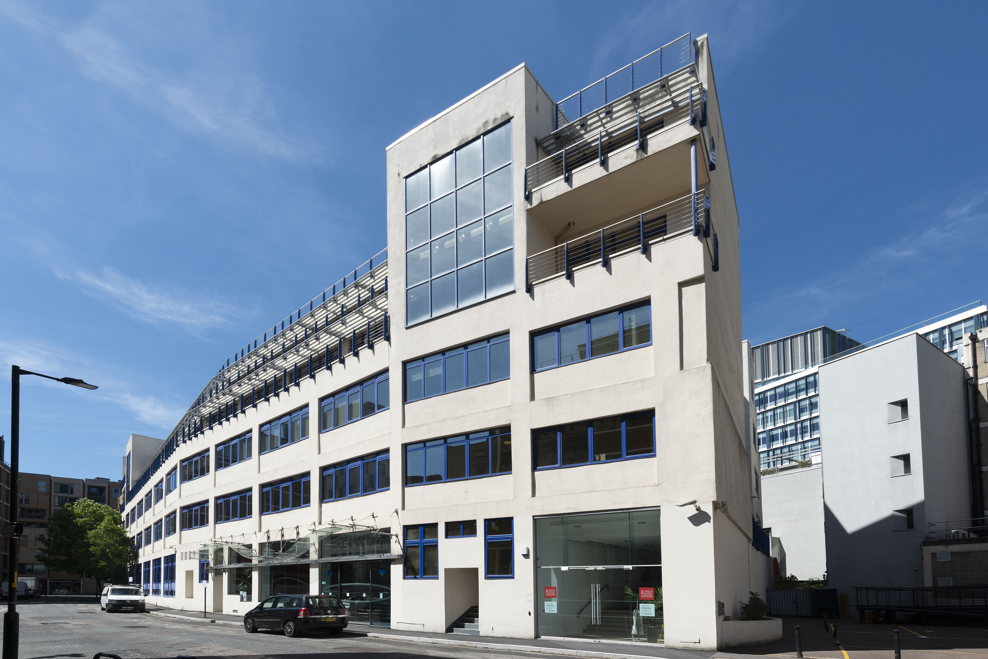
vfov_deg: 77.4
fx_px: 412
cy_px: 330
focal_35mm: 15
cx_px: 494
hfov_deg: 100.4
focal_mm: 15
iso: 560
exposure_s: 1/1000
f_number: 11
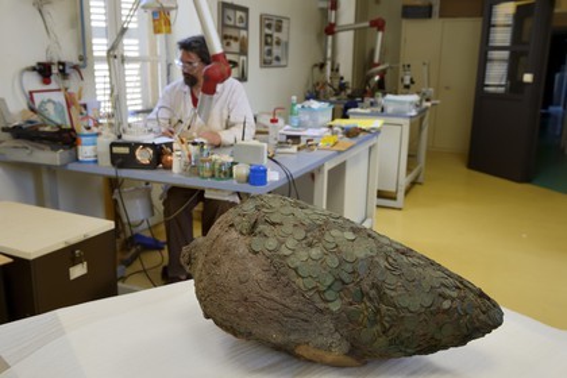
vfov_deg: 38.9
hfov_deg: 55.8
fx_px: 535
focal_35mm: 34
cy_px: 189
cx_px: 284
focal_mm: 34
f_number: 7.1
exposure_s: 1/40
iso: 800
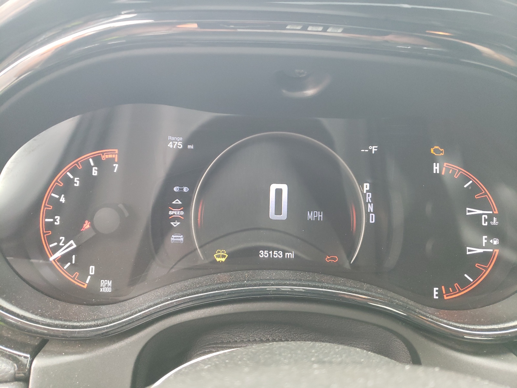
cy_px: 194
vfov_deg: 53.1
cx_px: 258
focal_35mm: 26
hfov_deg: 67.3
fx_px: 388
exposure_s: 1/60.2
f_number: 1.5
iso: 216
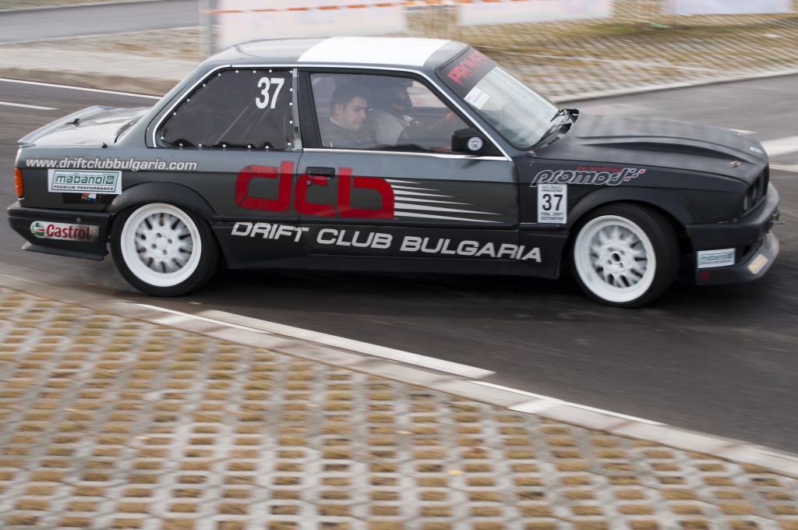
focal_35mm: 82
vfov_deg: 16.5
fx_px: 1826
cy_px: 265
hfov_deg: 24.6
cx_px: 399
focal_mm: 55
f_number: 10
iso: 400
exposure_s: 1/160
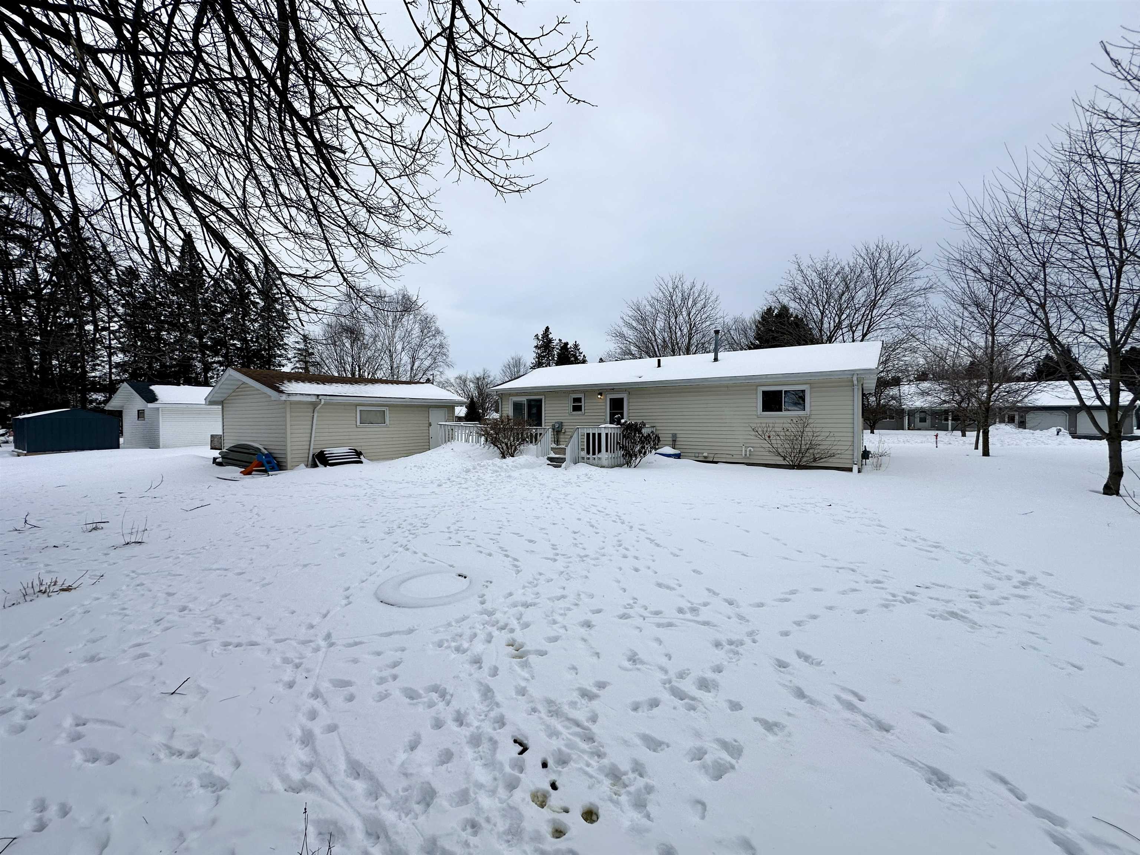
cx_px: 570
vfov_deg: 85.7
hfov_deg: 102.1
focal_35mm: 14
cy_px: 428
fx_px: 461
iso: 50
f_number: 2.2
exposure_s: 1/1618
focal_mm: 2.22
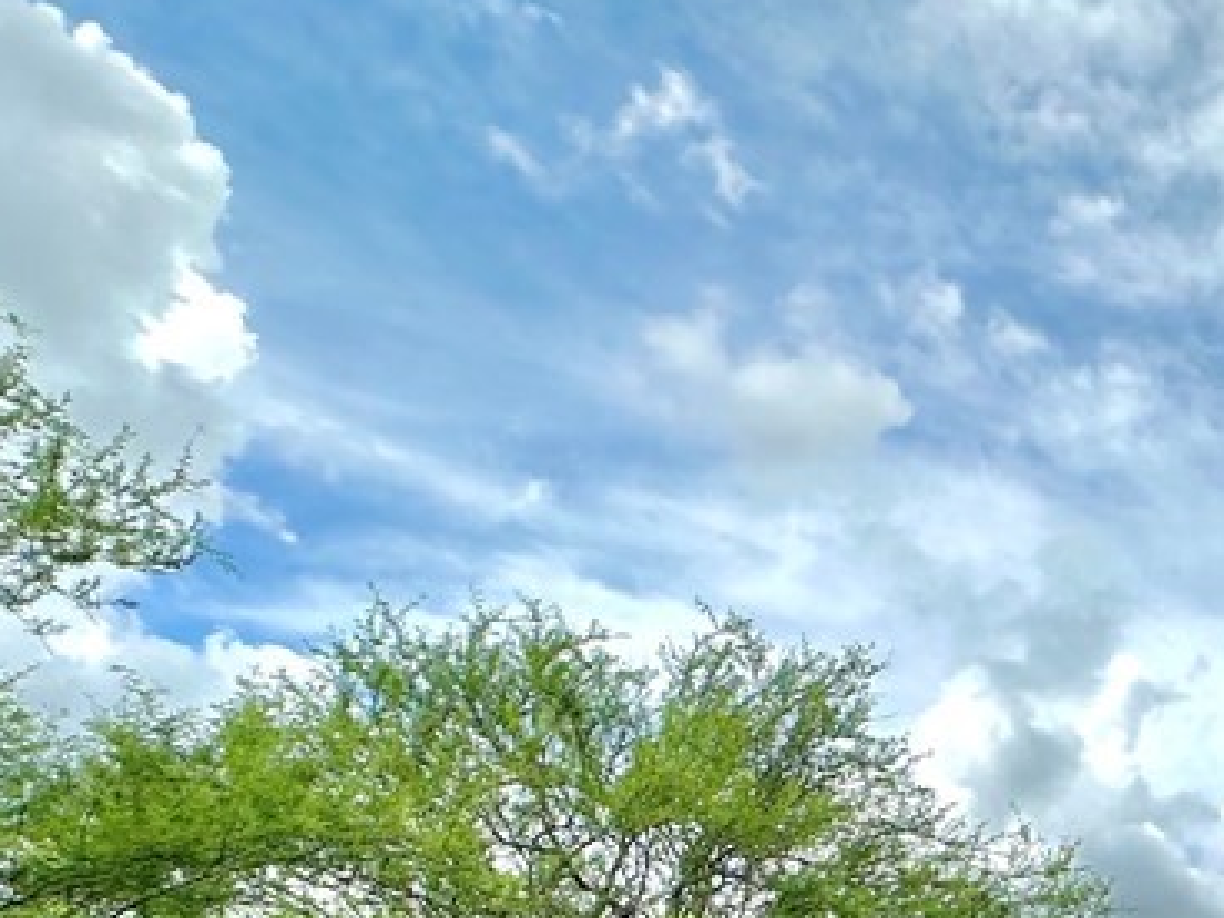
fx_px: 1379
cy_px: 1054
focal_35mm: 39
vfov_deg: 31.8
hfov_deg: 38.1
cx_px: 1404
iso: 50
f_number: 2.2
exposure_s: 1/3509
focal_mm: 2.22
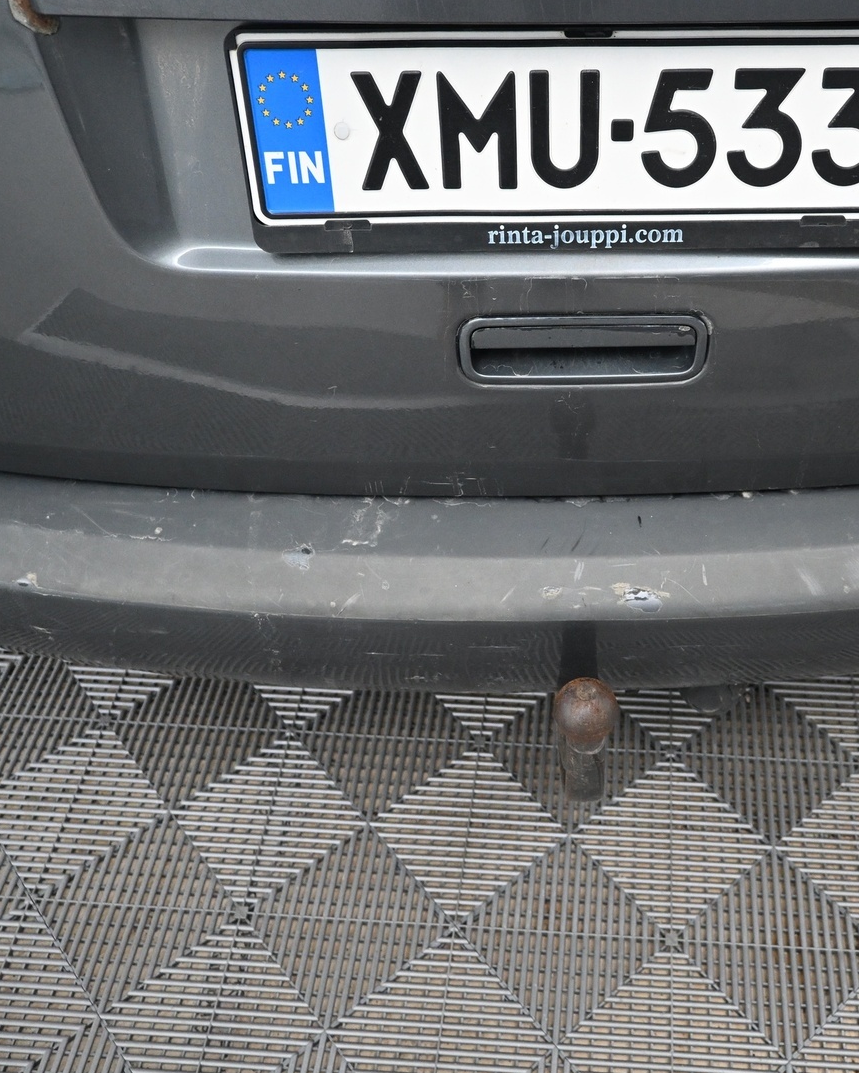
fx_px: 1080
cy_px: 539
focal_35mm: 34
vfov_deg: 52.8
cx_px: 565
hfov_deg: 42.8
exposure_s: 1/125
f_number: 3.5
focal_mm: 16
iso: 2000
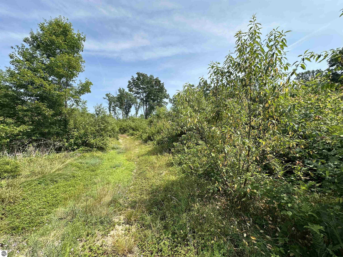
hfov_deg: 102.1
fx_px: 139
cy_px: 128
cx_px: 172
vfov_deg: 85.7
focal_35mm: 14
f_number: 2.2
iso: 50
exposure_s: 1/1135
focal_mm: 2.22
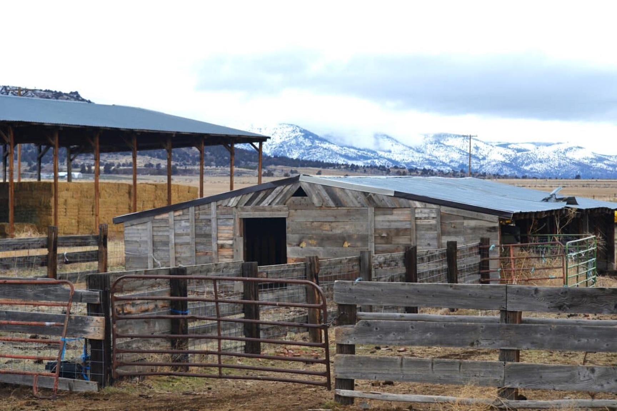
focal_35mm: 82
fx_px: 1414
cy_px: 206
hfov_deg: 24.6
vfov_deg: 16.6
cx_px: 308
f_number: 6.3
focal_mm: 55
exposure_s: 1/160
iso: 100
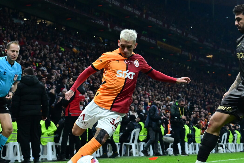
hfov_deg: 36.2
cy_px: 75
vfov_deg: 24.6
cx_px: 138
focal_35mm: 55
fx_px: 373
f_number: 2.8
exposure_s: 1/2000
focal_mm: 24
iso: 2500
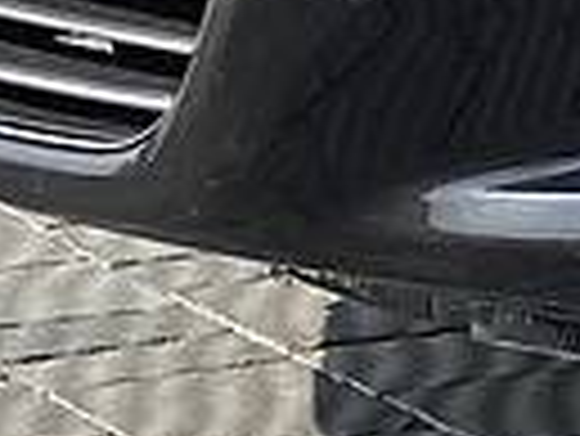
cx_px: 1241
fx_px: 5400
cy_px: -665
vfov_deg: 4.5
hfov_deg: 6.0
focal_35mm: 322
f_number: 2
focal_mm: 6
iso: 20
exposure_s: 1/1497
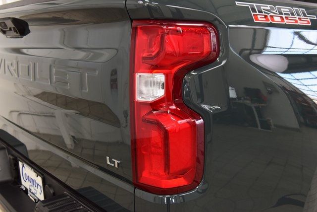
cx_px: 158
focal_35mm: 44
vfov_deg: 30.9
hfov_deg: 45.0
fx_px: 383
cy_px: 106
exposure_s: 1/15
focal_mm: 29
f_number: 6.3
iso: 800
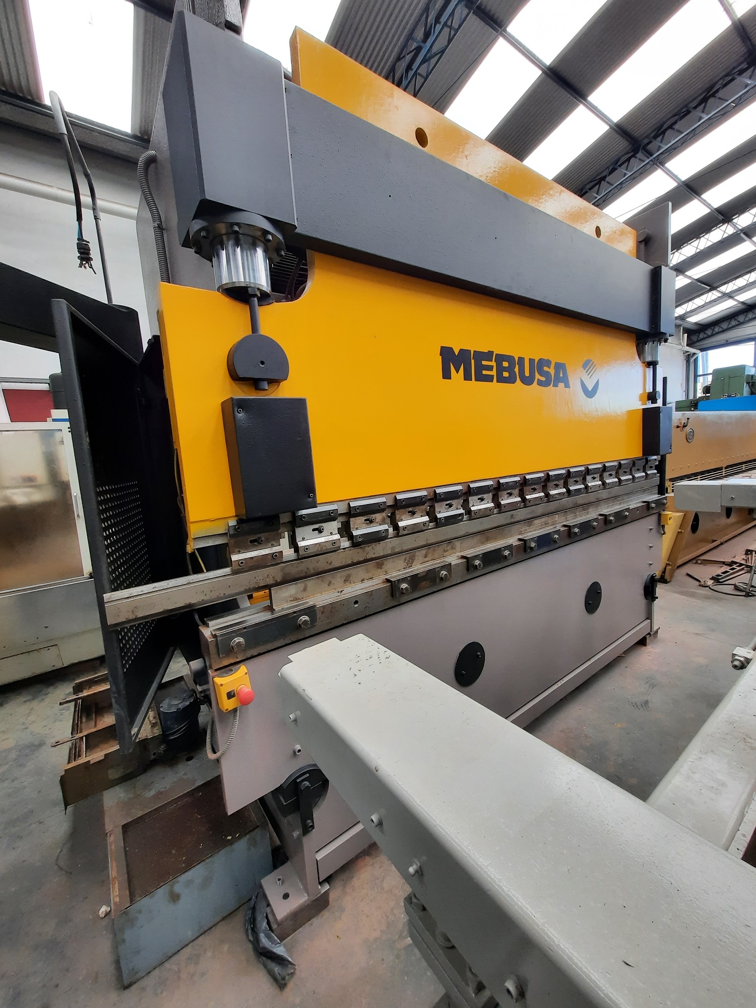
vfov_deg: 106.2
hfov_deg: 89.9
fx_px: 379
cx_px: 378
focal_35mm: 13
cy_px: 504
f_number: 2.2
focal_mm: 1.74
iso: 80
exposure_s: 1/120
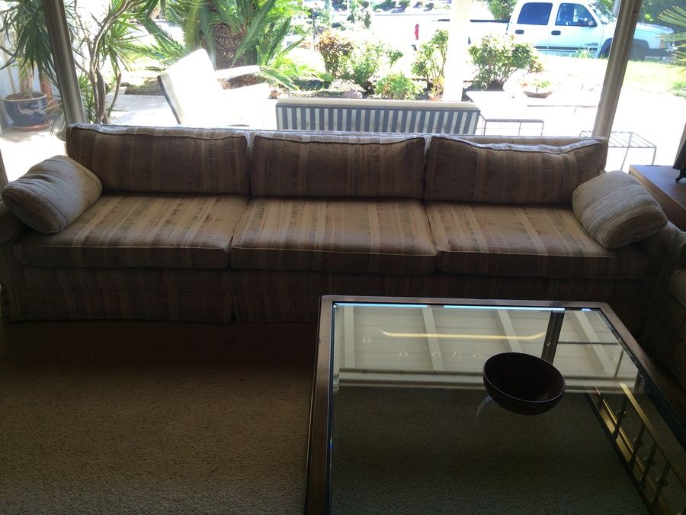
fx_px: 595
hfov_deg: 60.0
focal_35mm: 30
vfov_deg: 46.8
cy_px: 258
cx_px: 343
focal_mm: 4.12
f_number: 2.2
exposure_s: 1/120
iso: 50
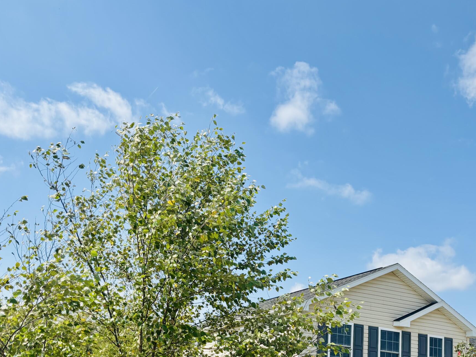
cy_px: 299
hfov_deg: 42.0
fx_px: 619
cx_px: 265
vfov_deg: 31.2
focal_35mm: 45
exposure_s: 1/3937
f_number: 1.6
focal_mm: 5.96
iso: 50
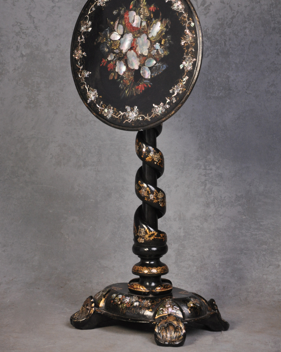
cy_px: 146
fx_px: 1632
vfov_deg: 12.3
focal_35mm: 157
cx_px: 141
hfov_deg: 9.8
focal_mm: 92
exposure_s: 1/100
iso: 800
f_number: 5.6
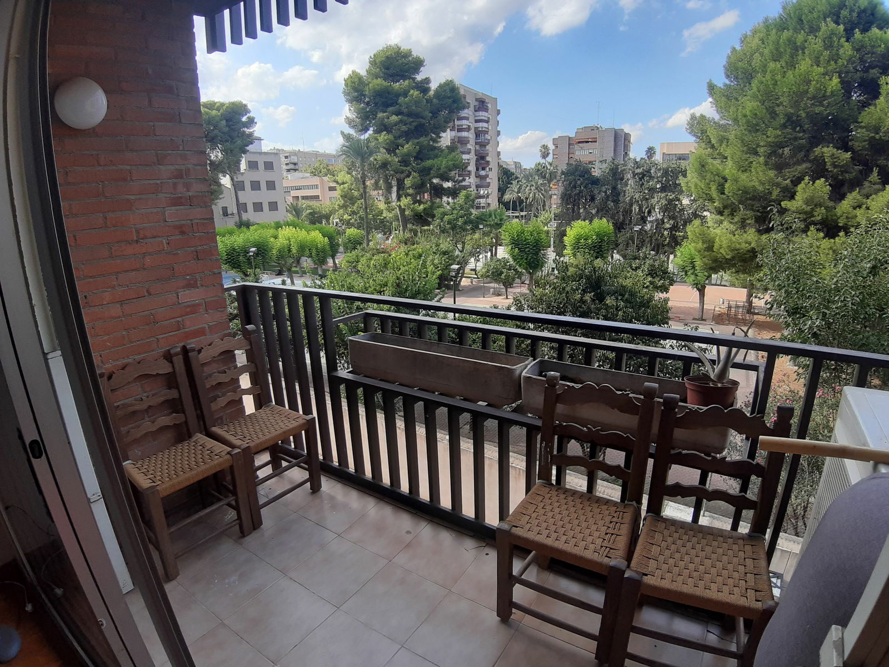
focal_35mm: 18
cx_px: 444
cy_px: 334
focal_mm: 1.87
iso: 40
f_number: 2.4
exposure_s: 1/301
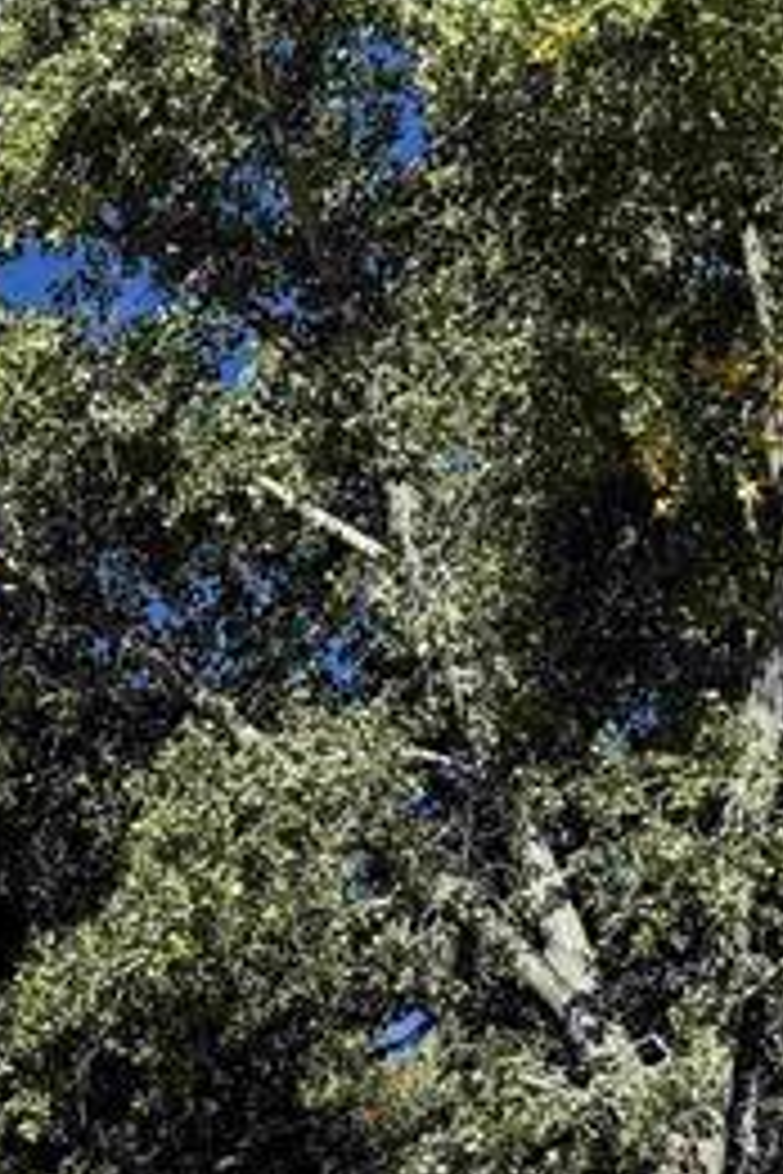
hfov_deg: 12.1
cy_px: 1624
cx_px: -860
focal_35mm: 98
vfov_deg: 18.9
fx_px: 3197
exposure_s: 1/3802
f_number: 1.78
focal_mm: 6.76
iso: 80
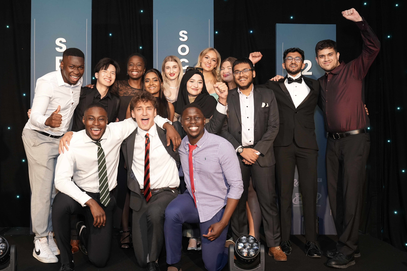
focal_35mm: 46
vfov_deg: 29.2
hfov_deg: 42.7
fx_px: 520
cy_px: 127
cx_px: 181
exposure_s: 1/200
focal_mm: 40
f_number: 5
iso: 2500
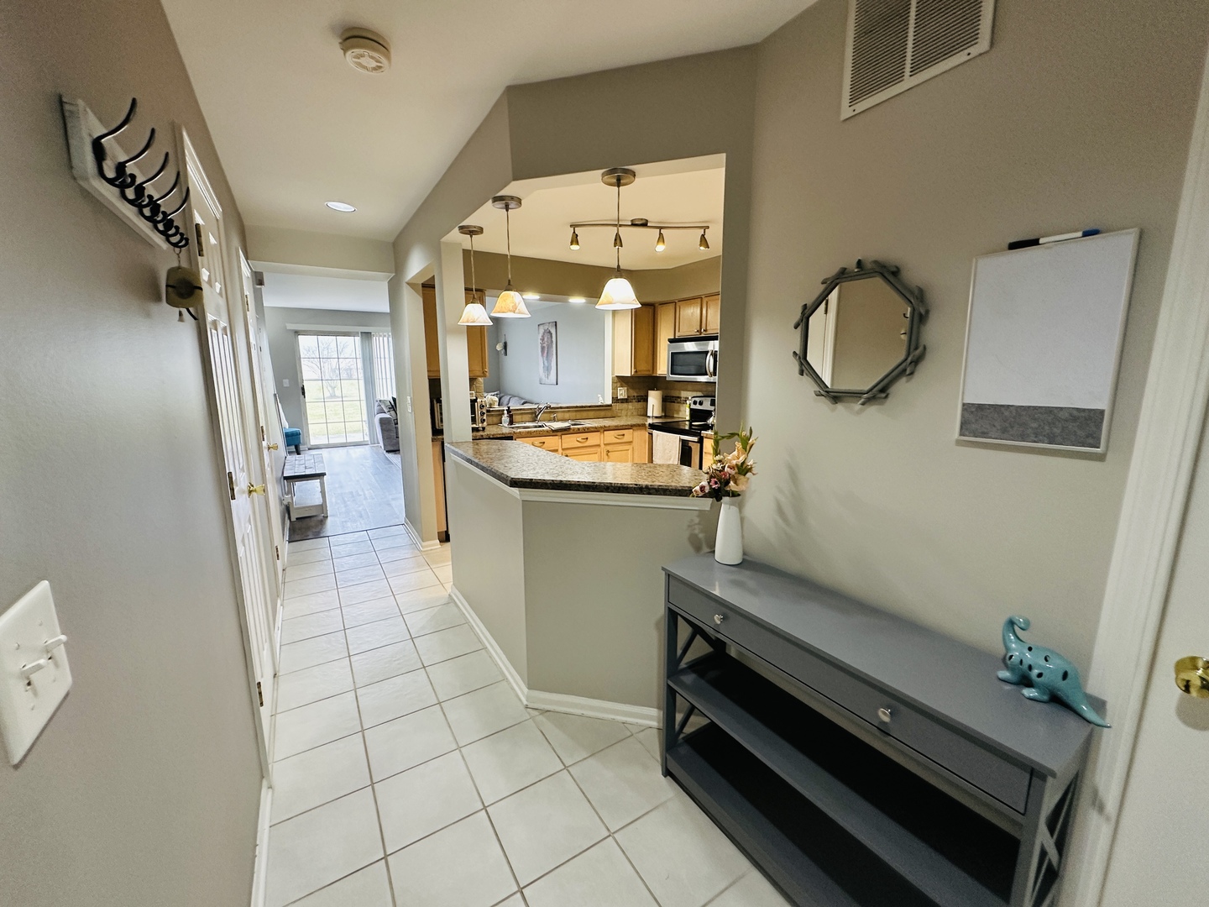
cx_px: 604
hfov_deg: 102.1
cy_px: 454
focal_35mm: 14
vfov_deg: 85.7
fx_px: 489
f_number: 2.2
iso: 250
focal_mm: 2.22
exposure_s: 1/60
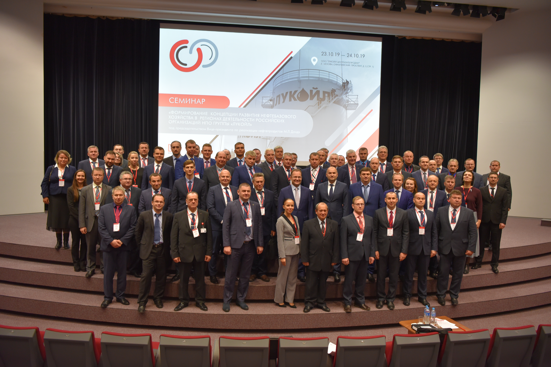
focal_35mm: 30
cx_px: 276
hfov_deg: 61.9
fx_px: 459
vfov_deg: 43.6
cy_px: 184
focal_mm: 30
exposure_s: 1/60
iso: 1400
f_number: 2.8
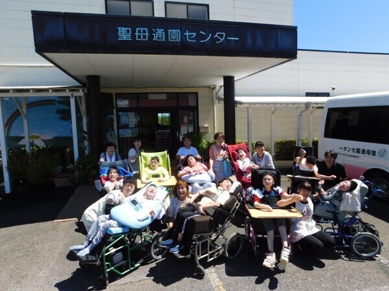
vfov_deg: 58.9
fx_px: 258
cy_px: 146
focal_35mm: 23
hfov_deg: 73.9
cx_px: 194
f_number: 3
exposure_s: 1/1250
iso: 125
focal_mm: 4
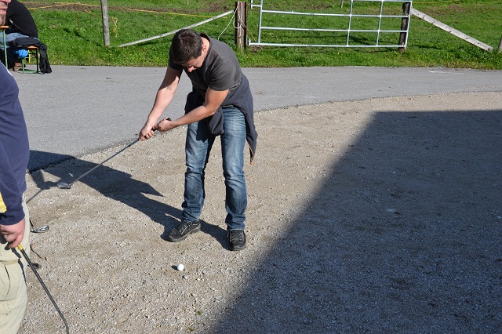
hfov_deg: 43.6
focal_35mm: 45
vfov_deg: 29.8
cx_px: 251
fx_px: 627
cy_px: 167
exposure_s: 1/200
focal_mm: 30
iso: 100
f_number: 7.1
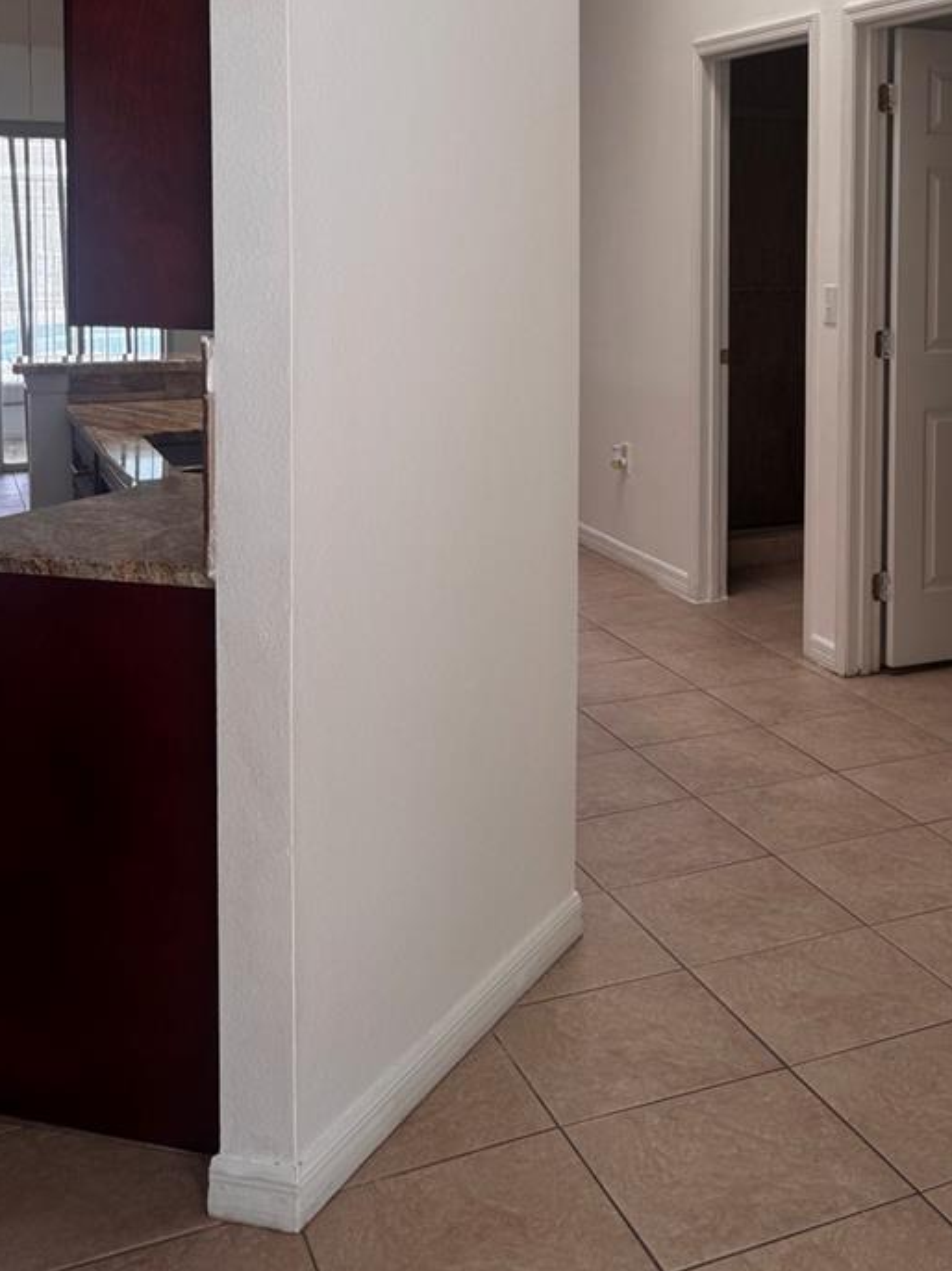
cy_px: 308
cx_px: 824
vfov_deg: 43.3
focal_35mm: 42
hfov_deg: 32.9
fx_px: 1541
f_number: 1.78
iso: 64
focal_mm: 6.76
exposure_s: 1/121
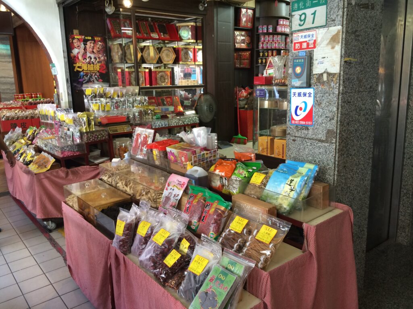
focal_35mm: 29
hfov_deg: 61.7
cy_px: 154
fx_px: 346
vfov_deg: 48.2
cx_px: 206
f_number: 2.2
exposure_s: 1/30
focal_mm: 4.15
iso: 80
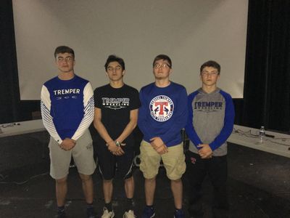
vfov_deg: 48.2
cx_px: 145
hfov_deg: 61.7
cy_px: 109
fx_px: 243
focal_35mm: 29
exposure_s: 1/16
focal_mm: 4.15
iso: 400
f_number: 2.2
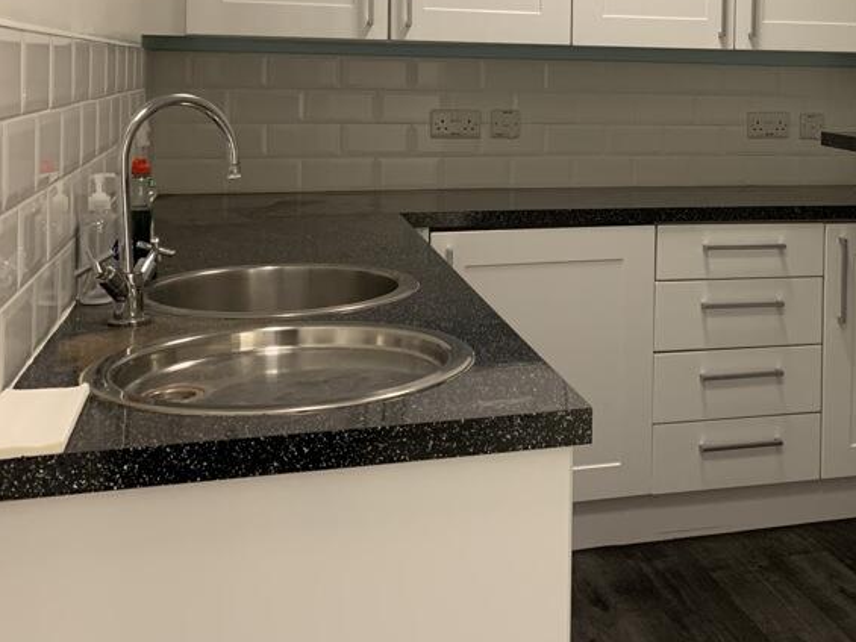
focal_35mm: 46
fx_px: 1138
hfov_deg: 39.8
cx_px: 671
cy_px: 111
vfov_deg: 30.6
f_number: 1.8
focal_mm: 4.25
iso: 320
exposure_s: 1/50
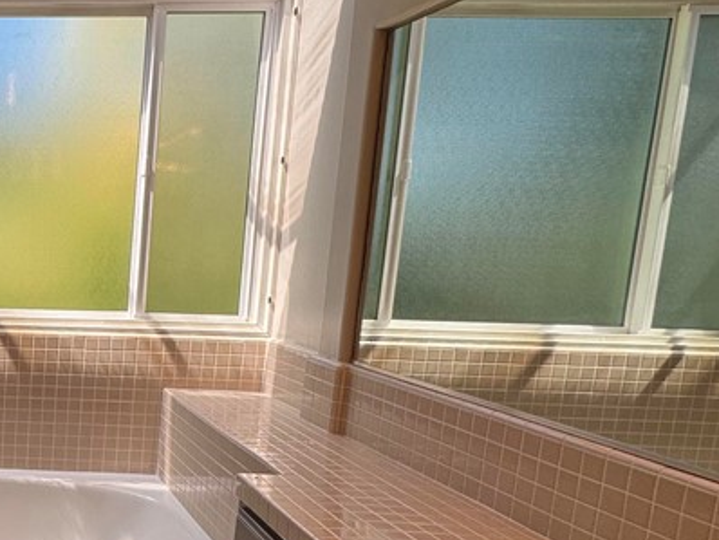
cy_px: 336
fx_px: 748
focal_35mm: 36
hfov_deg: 39.3
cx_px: -116
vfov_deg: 39.4
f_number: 2.2
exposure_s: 1/331
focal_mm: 2.22
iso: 40
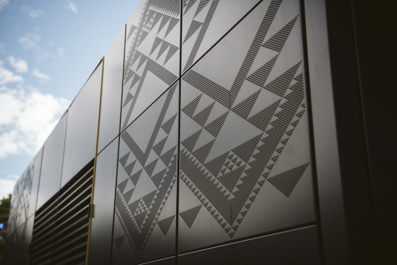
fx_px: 507
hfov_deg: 42.7
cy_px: 132
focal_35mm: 46
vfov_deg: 29.3
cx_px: 198
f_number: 2.8
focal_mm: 46
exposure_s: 1/1250
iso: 250
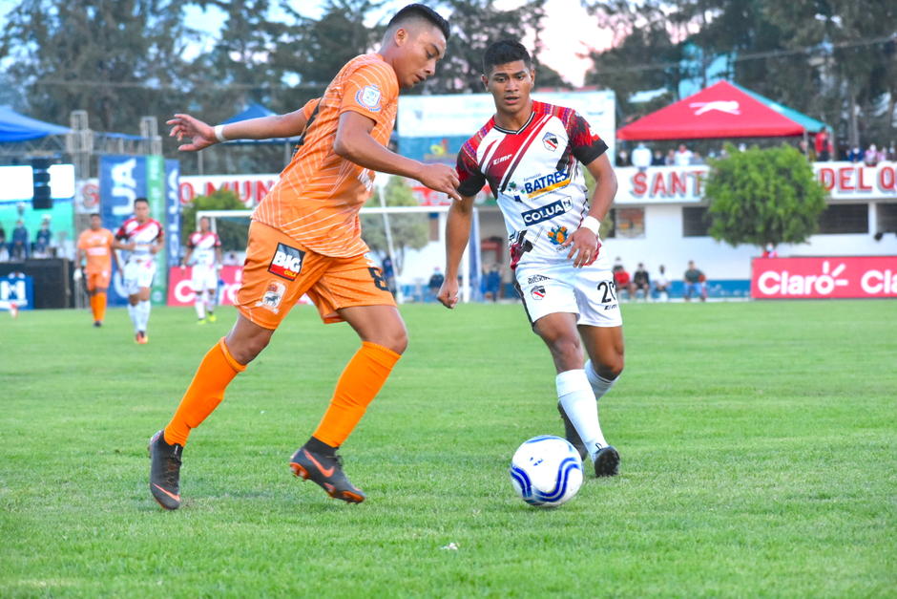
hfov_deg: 12.5
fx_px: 4112
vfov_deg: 8.3
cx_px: 448
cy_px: 300
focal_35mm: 165
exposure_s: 1/320
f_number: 6.3
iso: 4500
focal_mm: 110
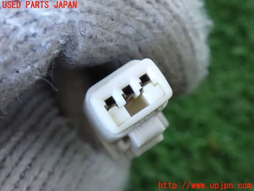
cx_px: 127
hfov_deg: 20.9
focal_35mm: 94
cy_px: 96
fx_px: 690
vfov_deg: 15.7
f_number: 4.7
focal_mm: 16.79
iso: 1600
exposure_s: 1/25
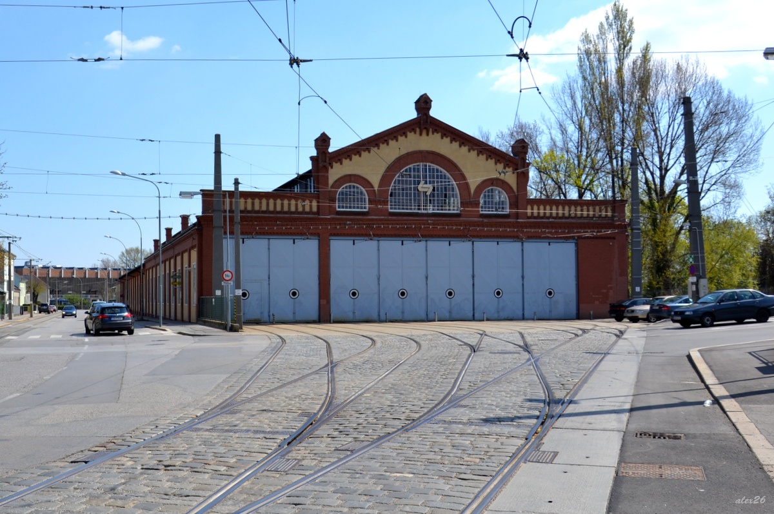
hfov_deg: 59.6
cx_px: 387
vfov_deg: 41.6
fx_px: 676
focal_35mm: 32
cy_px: 257
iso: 100
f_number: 8
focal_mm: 21
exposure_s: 1/250
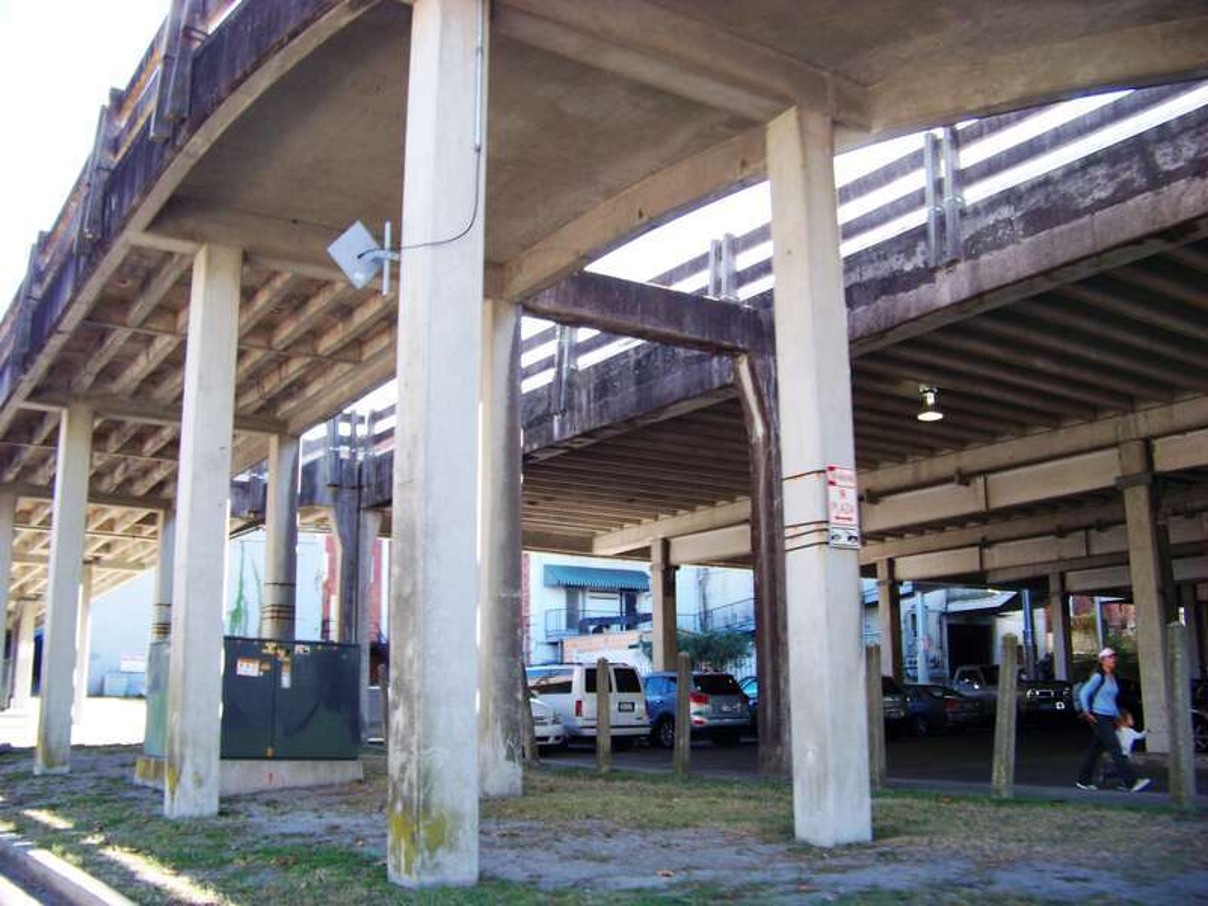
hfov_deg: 51.4
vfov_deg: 39.7
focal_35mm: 36
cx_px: 604
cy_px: 453
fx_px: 1256
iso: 64
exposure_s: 1/125
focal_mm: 5.85
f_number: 2.8
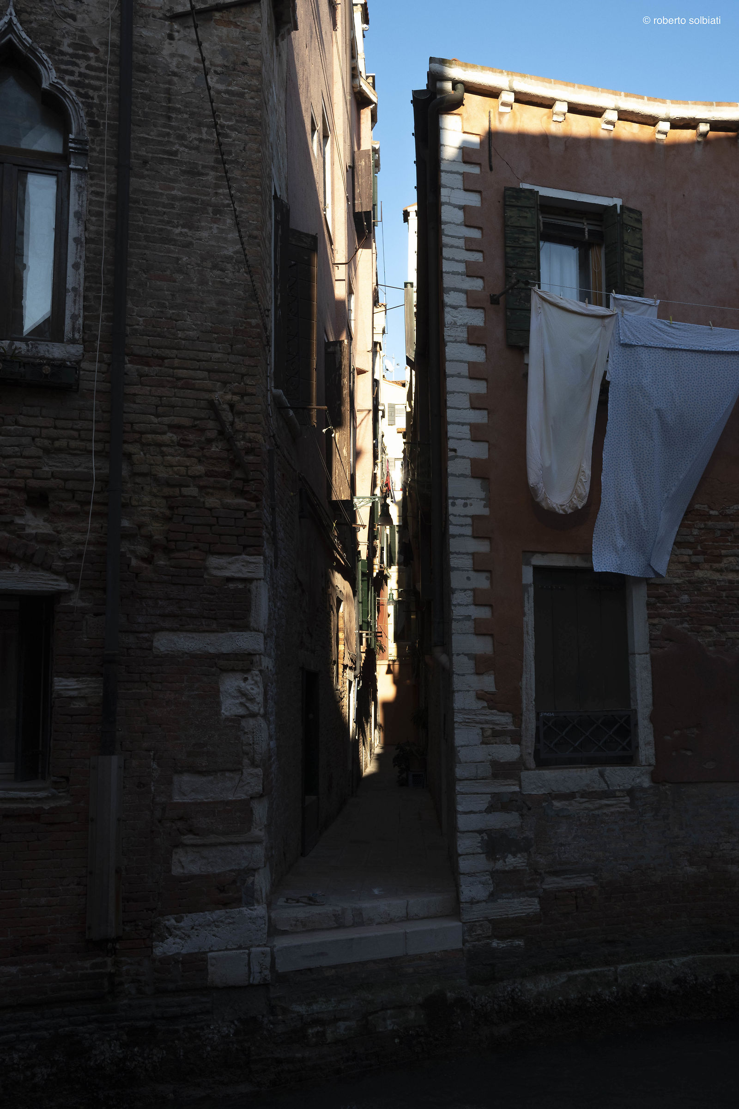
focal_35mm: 35
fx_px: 1078
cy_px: 554
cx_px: 370
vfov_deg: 54.4
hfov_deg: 37.9
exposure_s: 1/200
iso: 200
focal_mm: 23
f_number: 10
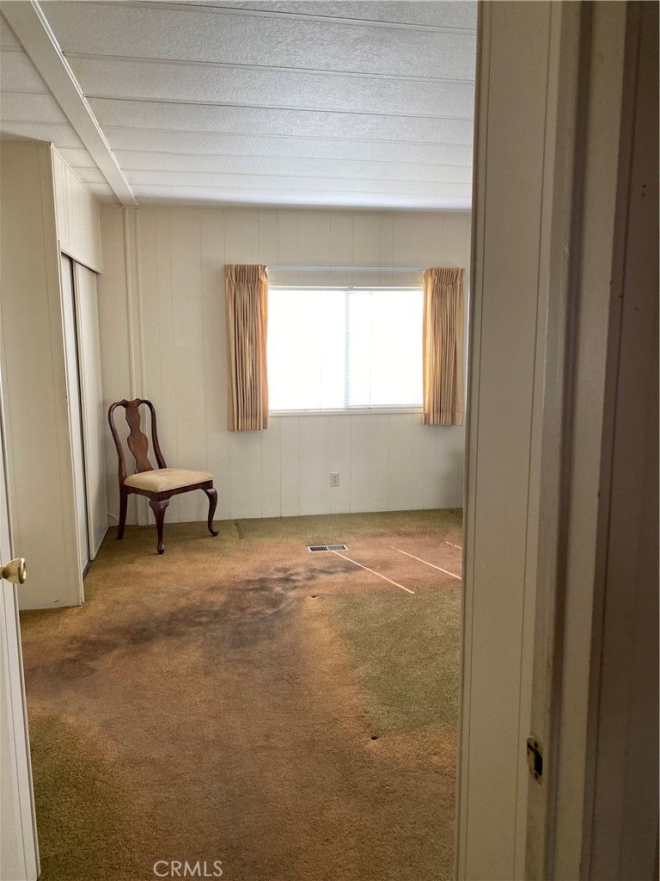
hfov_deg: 53.1
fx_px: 661
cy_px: 440
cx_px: 330
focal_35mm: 26
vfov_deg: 67.3
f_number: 1.8
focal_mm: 4.25
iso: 100
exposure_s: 1/121
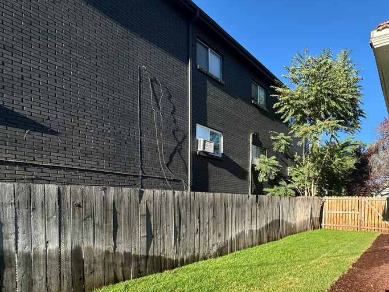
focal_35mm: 21
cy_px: 212
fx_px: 236
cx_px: 283
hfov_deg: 74.4
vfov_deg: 60.6
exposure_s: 1/785
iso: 40
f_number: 2.2
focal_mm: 2.22
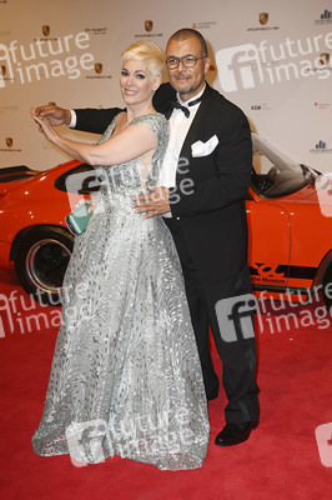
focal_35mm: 45
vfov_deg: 43.6
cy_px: 250
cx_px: 166
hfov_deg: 29.8
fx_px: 624
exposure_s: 1/250
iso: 250
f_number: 4.5
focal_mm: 45
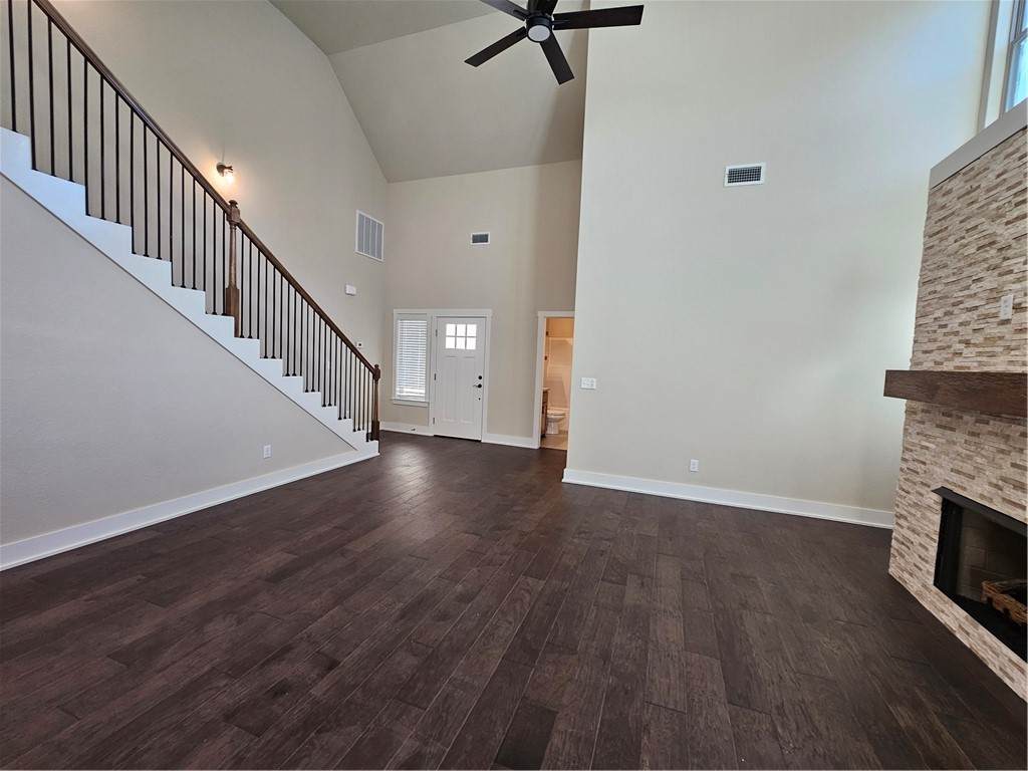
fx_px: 386
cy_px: 386
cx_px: 514
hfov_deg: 106.2
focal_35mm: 13
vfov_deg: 89.9
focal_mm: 2.2
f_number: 2.2
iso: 125
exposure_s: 1/60
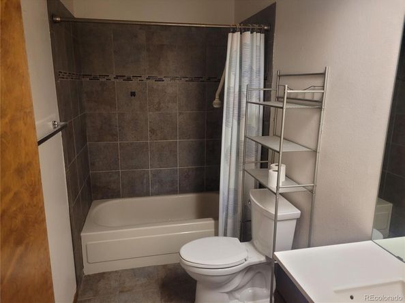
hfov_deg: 67.3
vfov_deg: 53.0
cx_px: 202
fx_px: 304
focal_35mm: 26
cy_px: 152
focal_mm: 5.4
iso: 200
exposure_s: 1/40
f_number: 1.8
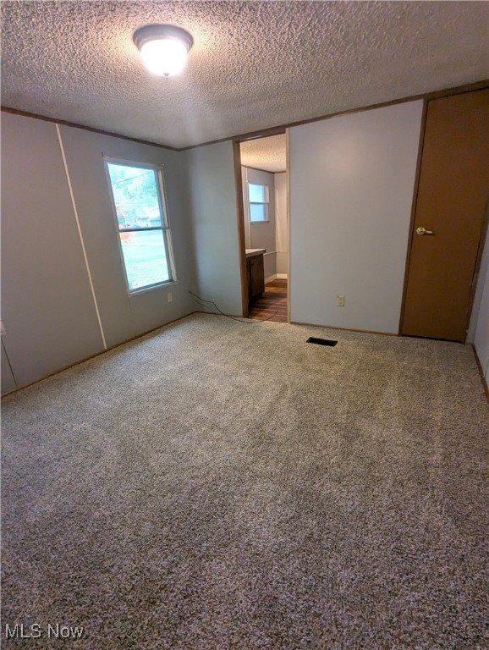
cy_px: 325
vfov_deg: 94.4
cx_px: 244
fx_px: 301
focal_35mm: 16
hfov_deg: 78.2
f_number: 2.2
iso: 139
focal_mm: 2.35
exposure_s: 1/60
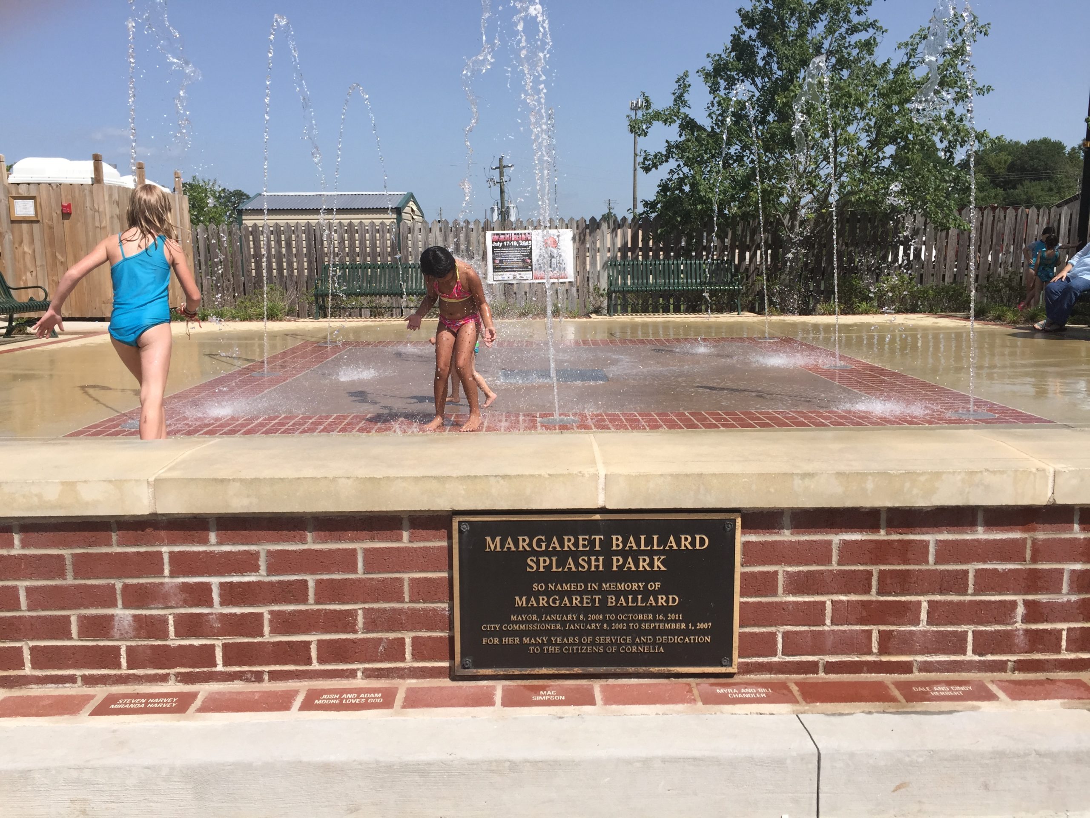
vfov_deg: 48.2
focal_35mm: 29
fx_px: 913
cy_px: 409
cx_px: 545
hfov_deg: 61.7
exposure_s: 1/2639
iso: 32
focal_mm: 4.15
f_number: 2.2
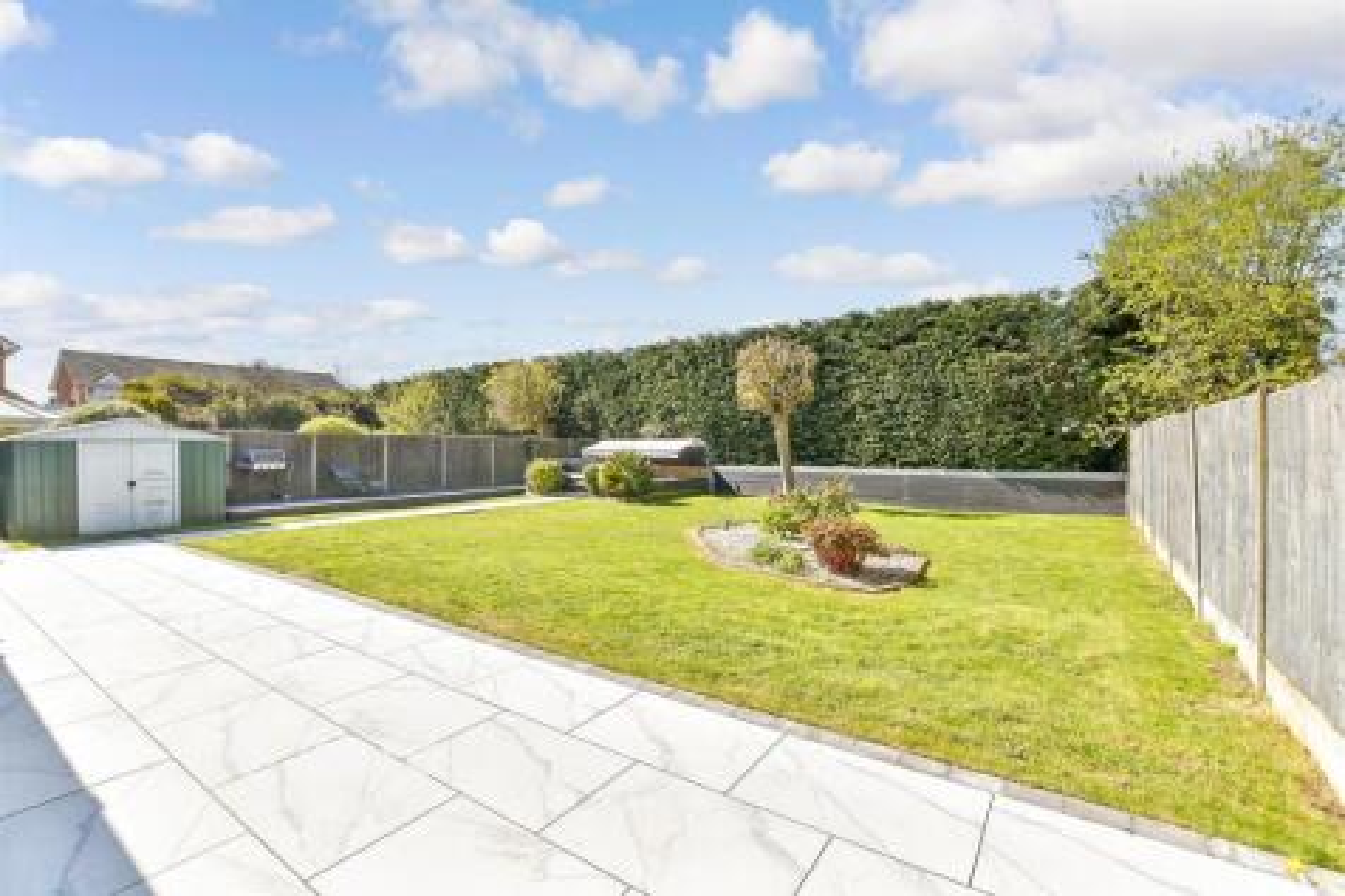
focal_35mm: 15
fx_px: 560
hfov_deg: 100.4
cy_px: 448
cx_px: 672
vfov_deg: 77.3
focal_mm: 10
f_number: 8
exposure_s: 1/320
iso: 160
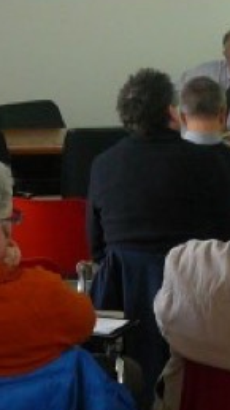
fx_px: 1284
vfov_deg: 18.2
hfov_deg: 10.2
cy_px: 225
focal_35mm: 118
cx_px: 187
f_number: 2.8
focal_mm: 5.2
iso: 200
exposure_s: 1/8
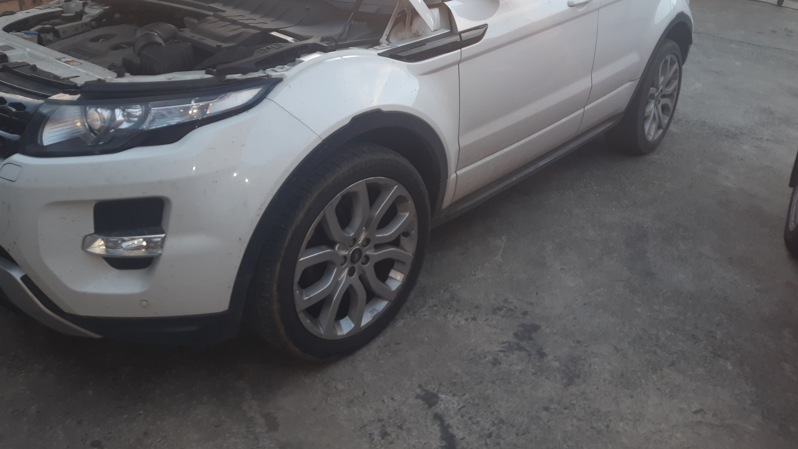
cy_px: 156
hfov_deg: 66.1
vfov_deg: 39.8
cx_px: 394
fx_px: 614
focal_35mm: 29
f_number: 1.7
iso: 50
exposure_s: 1/50
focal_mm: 3.92
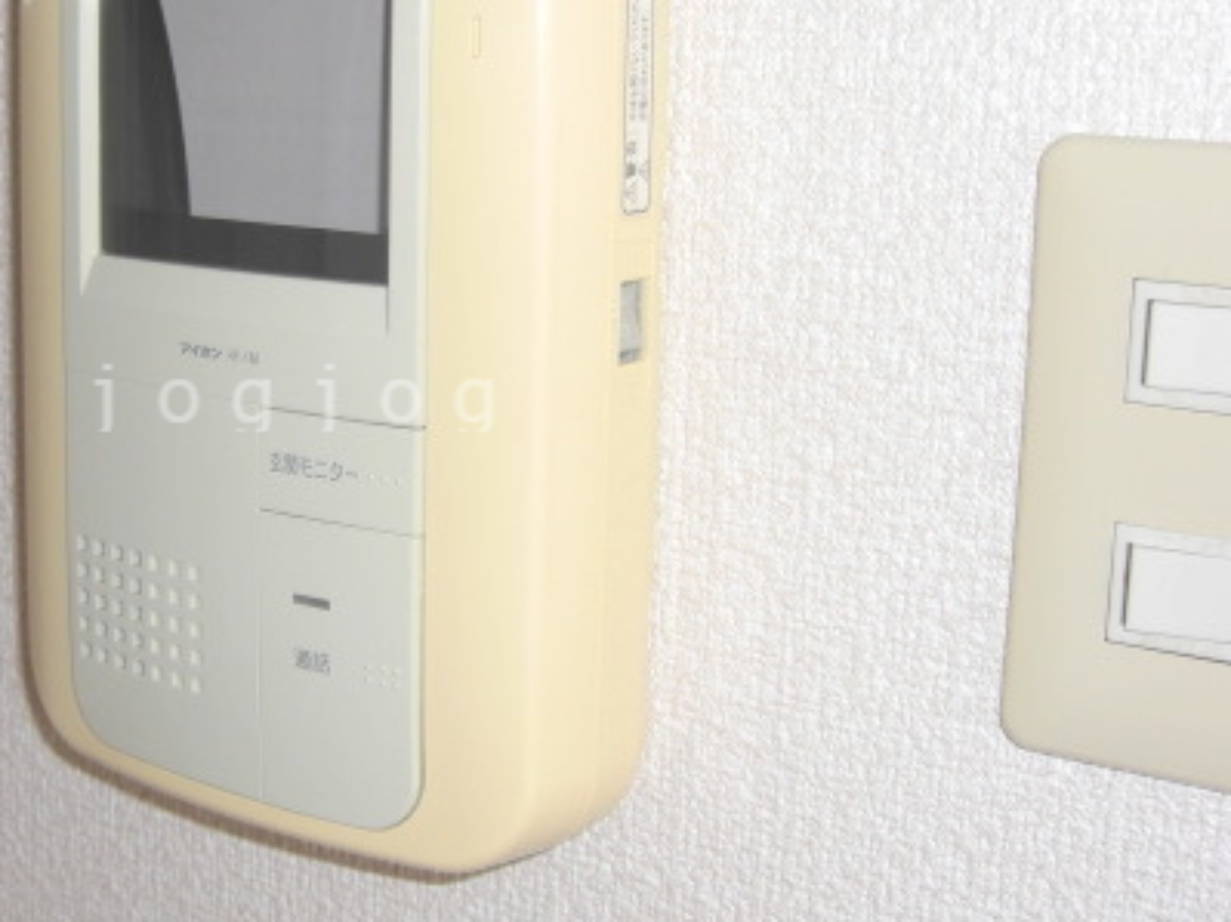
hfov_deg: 31.1
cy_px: 395
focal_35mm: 61
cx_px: 299
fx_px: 2169
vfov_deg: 24.0
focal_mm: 7.9
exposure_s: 1/100
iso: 100
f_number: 2.8
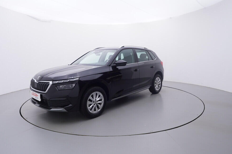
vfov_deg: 54.0
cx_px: 112
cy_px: 76
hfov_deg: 74.8
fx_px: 152
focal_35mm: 24
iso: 200
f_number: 5
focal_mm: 15
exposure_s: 1/80
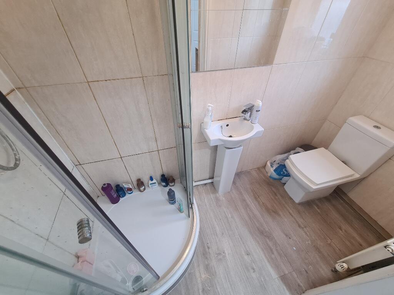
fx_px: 148
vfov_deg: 89.9
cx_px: 197
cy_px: 148
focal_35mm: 13
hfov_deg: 106.2
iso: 400
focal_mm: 2.2
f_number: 2.2
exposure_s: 1/50
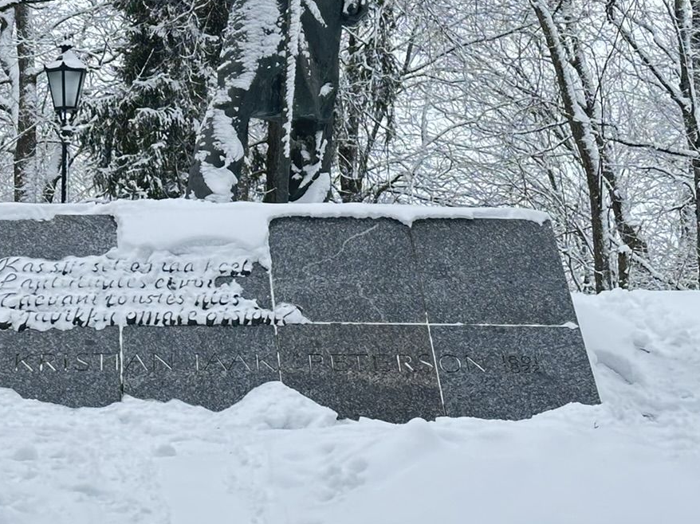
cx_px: 220
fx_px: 2264
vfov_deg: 13.0
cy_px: 3
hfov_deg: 17.5
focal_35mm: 112
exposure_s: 1/121
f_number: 1.78
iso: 80
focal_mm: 6.86
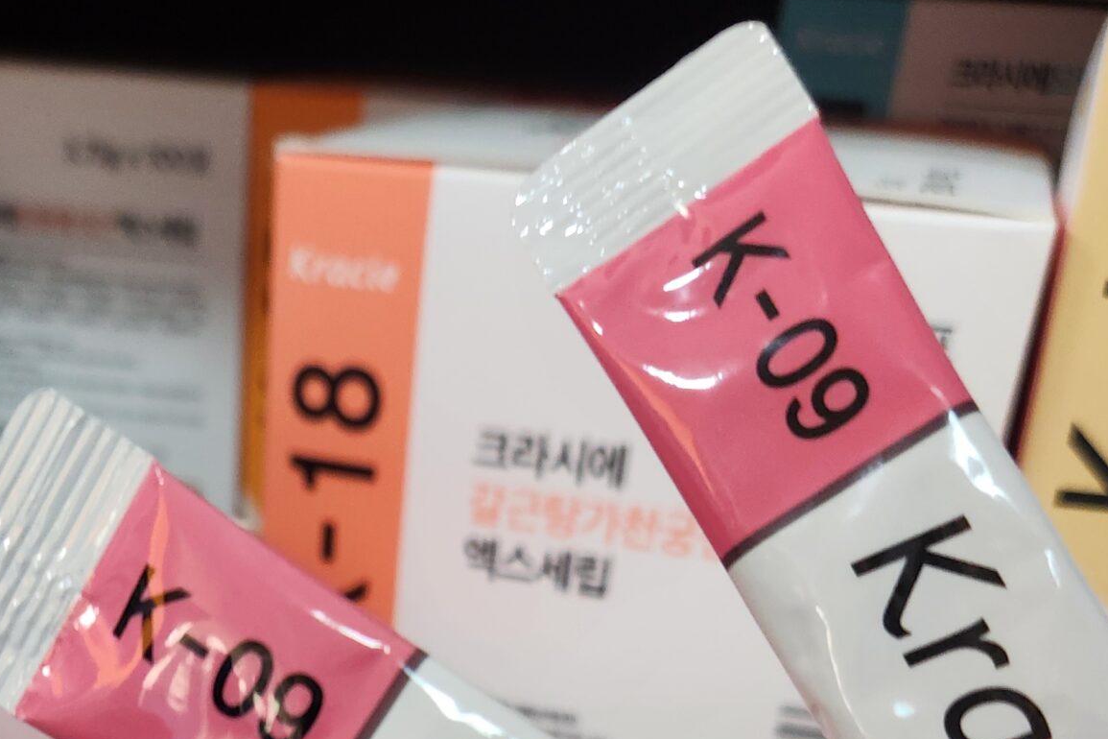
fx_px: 1631
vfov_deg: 22.4
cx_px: 331
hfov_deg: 36.9
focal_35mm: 53
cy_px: 998
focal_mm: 5.4
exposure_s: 1/120
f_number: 1.8
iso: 200
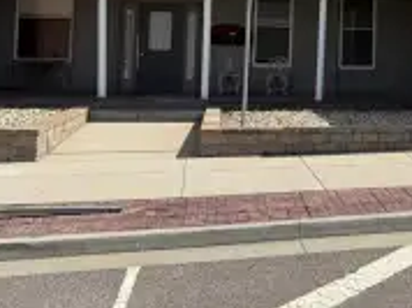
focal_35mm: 54
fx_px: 642
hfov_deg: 33.3
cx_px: 387
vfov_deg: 26.1
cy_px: 35
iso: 80
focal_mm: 6.76
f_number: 1.78
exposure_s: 1/4673
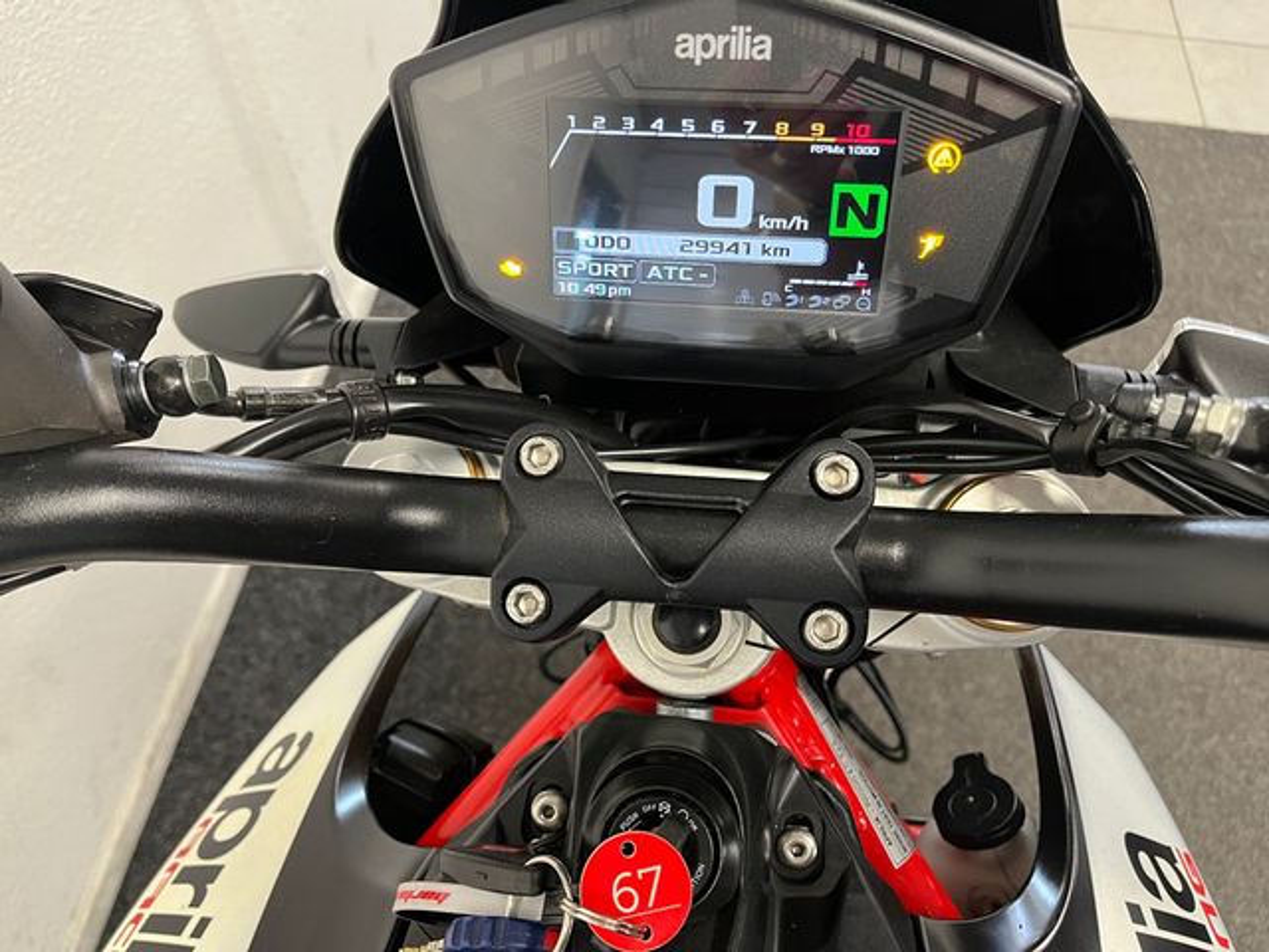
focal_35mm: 26
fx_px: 953
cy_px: 476
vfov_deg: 53.1
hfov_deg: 67.3
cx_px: 634
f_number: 1.6
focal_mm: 5.1
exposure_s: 1/59
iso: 400
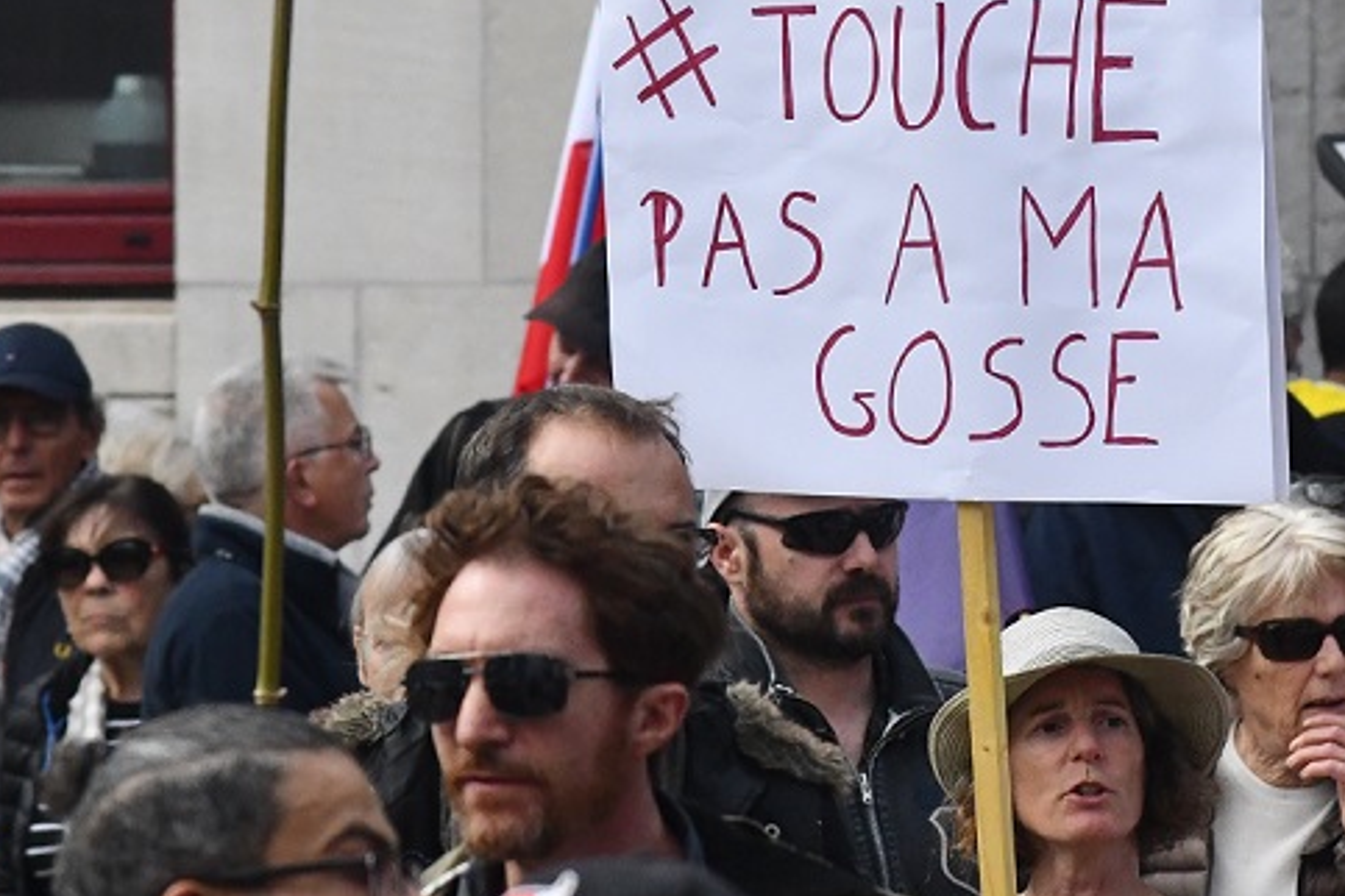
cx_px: 1014
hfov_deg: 4.2
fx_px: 18268
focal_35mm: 489
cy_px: 120
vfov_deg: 2.8
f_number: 8
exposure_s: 1/4000
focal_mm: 135
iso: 2500
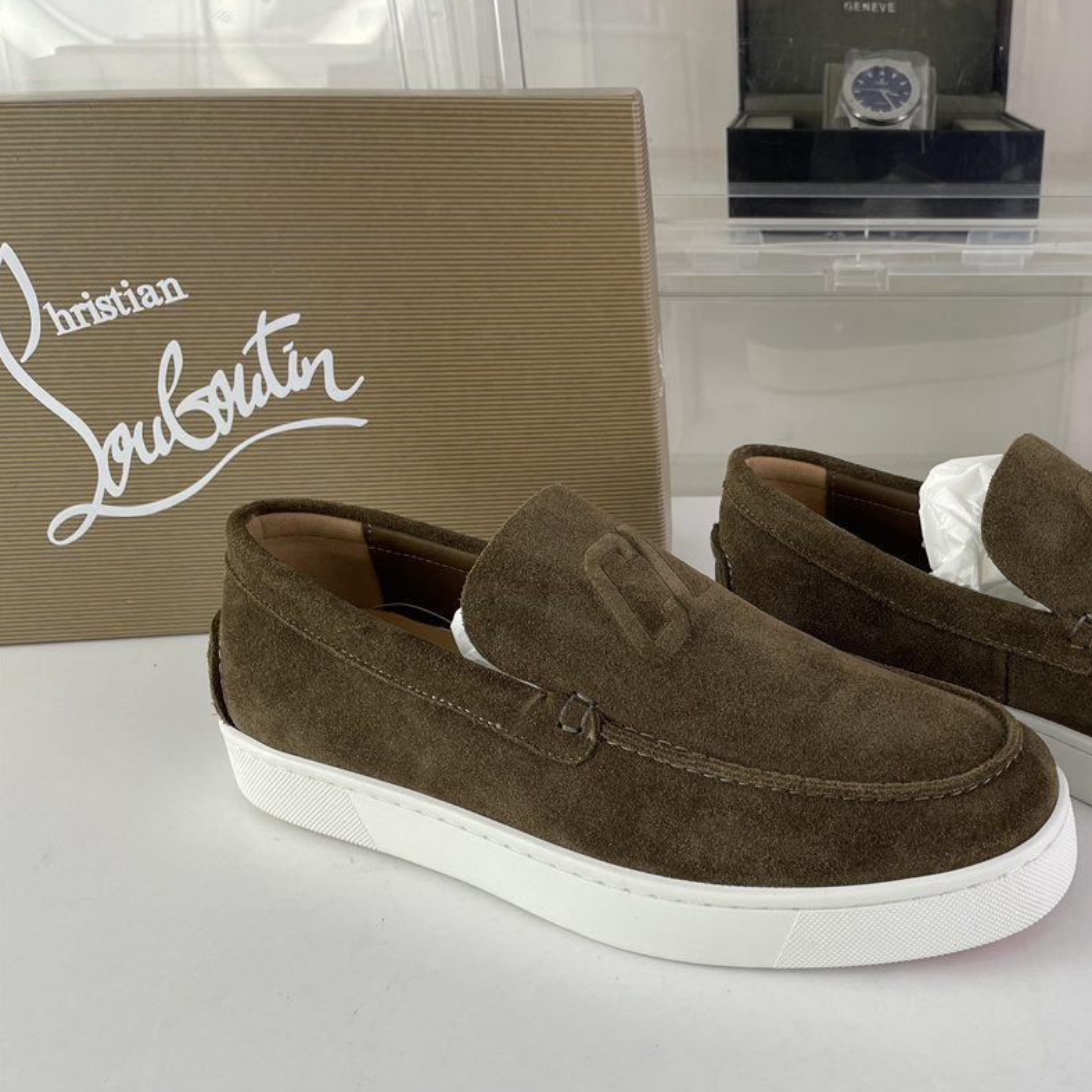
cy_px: 589
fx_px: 1249
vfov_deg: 47.2
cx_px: 829
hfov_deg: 45.5
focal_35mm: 35
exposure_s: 1/195
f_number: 1.6
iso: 32
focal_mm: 4.2
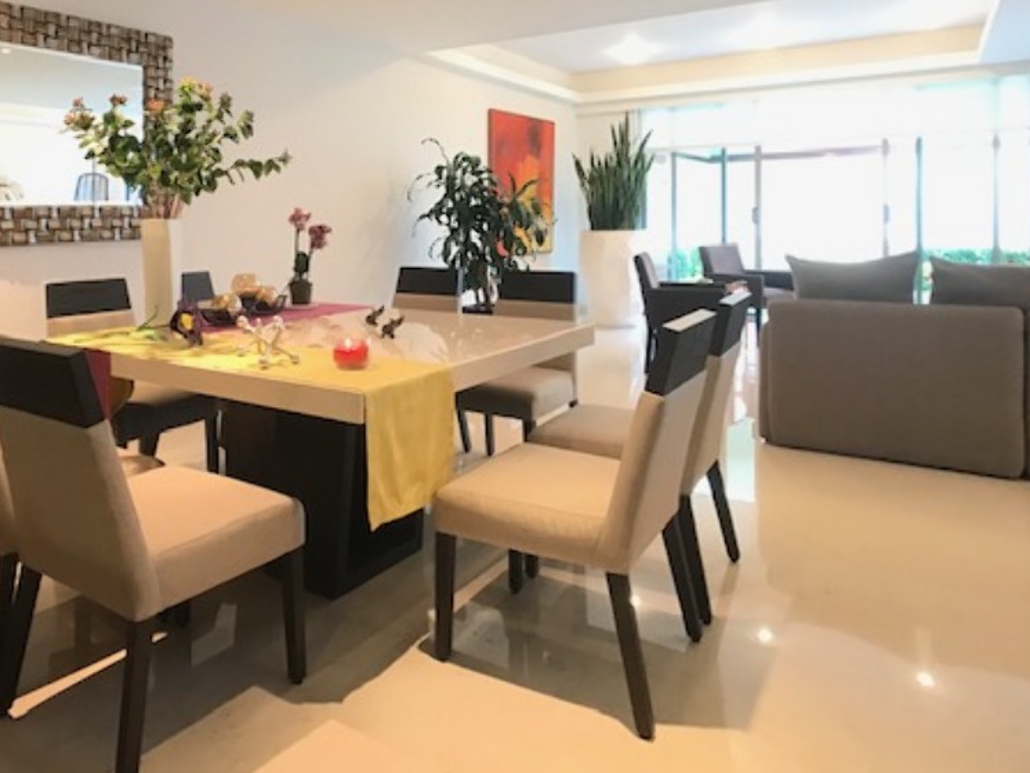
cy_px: 244
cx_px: 359
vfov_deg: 35.5
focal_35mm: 40
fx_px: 1191
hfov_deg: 46.2
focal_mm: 3.99
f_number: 1.8
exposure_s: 1/15
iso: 64
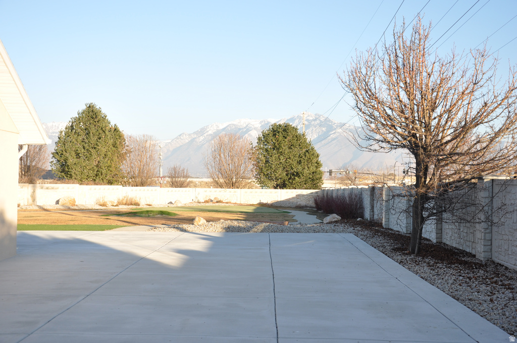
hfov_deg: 41.2
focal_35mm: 48
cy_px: 172
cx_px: 258
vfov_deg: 28.0
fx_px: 688
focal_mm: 32
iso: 200
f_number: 7.1
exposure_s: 1/200
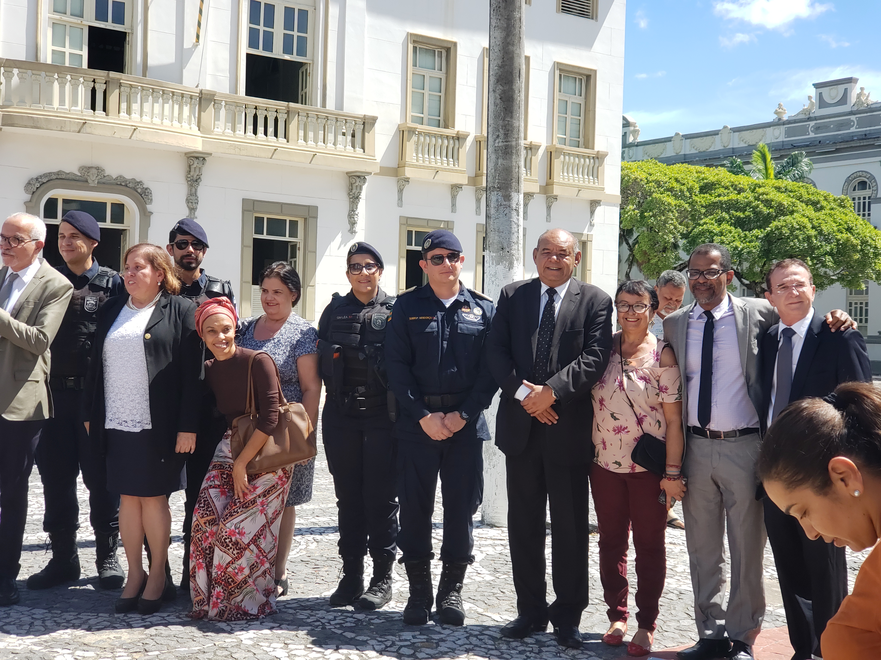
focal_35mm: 52
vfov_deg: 28.0
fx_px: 1323
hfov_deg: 36.8
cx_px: 440
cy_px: 330
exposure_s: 1/343
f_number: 2.4
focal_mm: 6
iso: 32
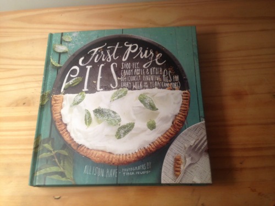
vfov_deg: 40.7
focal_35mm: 35
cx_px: 138
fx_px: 278
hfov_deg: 52.6
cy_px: 103
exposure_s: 1/20
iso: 50
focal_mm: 4.28
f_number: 2.4
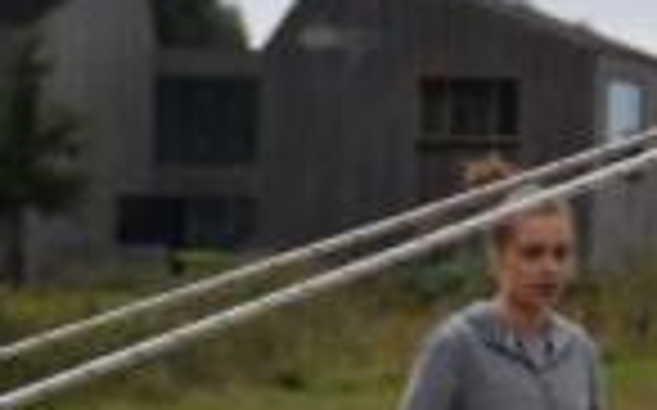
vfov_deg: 6.0
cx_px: 999
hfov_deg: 9.3
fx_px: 3936
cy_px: 122
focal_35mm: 220
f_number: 7.1
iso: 400
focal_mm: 42
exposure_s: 1/1600
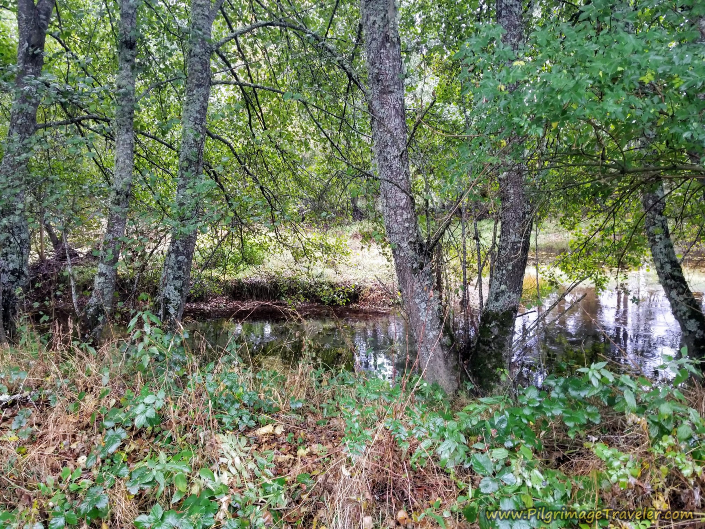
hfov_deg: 67.3
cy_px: 264
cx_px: 352
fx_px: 530
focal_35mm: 26
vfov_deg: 53.1
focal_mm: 4.3
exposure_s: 1/11
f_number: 1.7
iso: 200
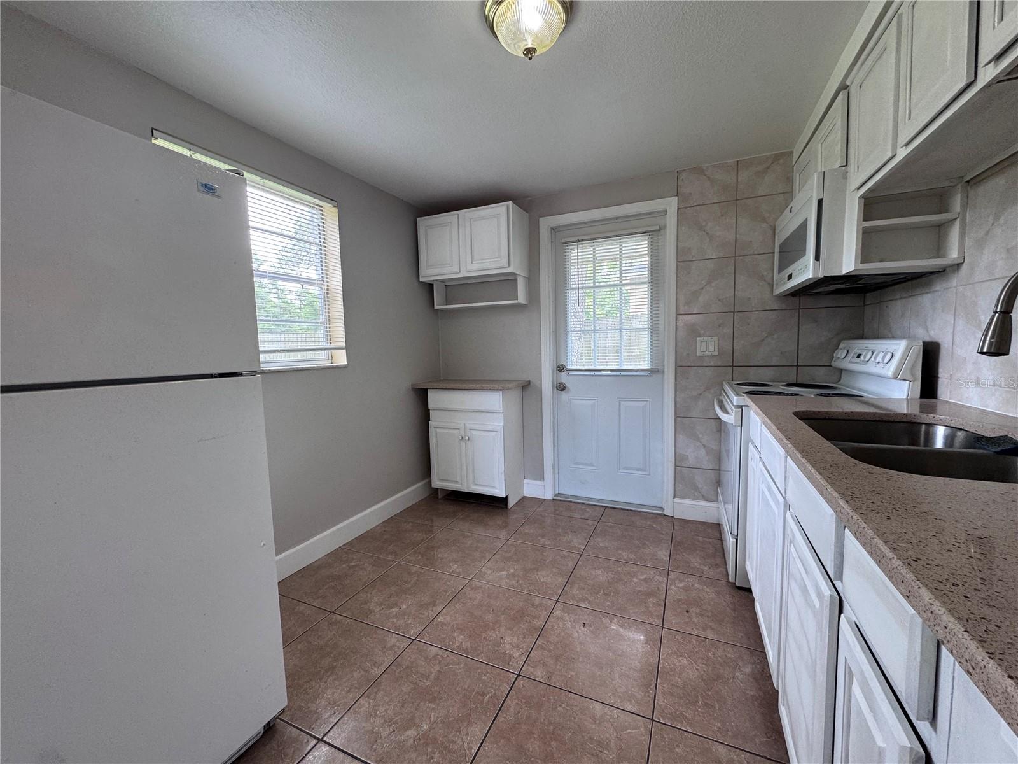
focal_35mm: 14
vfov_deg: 85.7
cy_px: 382
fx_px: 412
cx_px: 509
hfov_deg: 102.1
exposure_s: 1/120
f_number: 2.2
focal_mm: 2.22
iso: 125
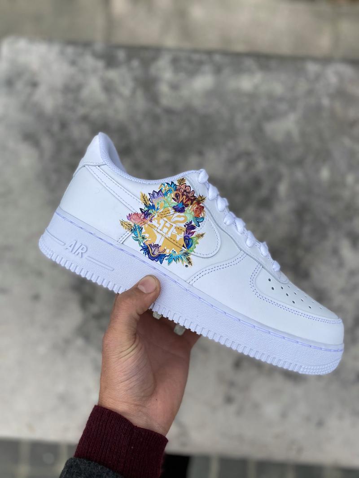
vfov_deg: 67.3
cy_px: 239
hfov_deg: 53.1
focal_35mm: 26
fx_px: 360
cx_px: 180
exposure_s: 1/799
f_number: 1.8
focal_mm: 4.25
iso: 32
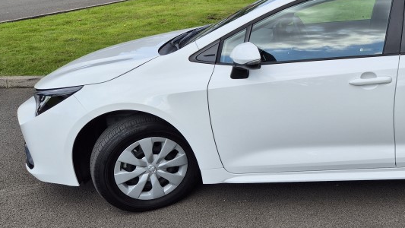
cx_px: 364
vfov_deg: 25.4
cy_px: 97
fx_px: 505
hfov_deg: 40.4
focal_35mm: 47
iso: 25
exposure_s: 1/1504
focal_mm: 5.4
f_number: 1.8
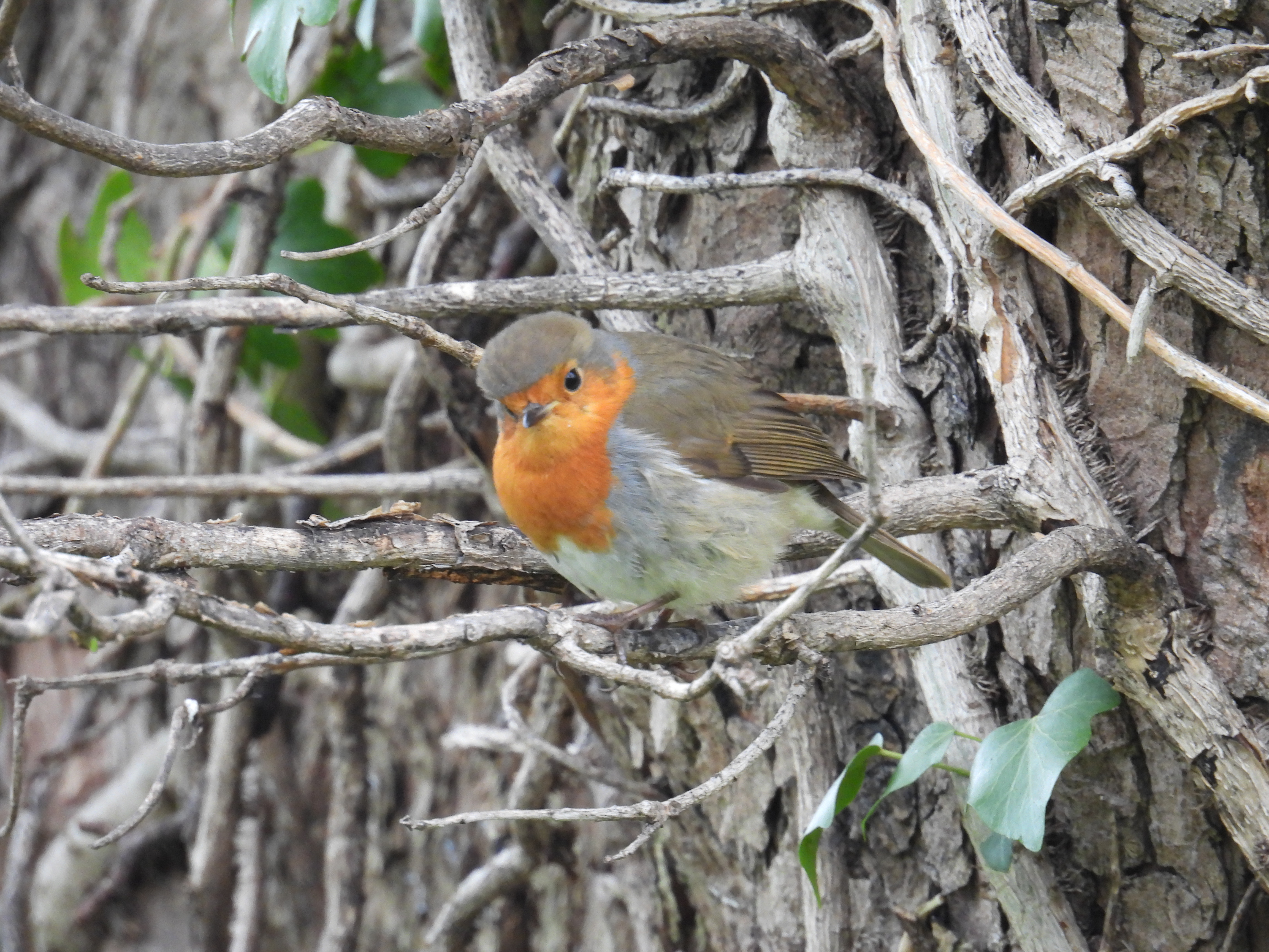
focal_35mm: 1200
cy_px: 476
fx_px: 43991
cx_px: 634
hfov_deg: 1.7
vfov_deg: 1.2
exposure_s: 1/60
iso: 560
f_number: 6.3
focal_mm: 214
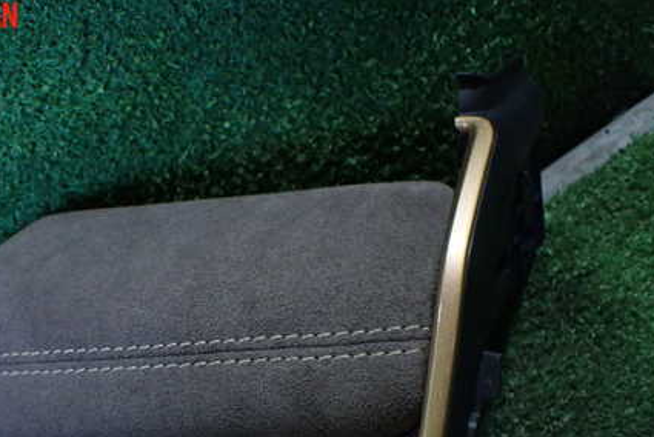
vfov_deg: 29.9
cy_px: 345
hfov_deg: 43.6
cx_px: 200
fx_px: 800
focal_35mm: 44
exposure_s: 1/125
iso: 640
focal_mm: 5.4
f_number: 2.3
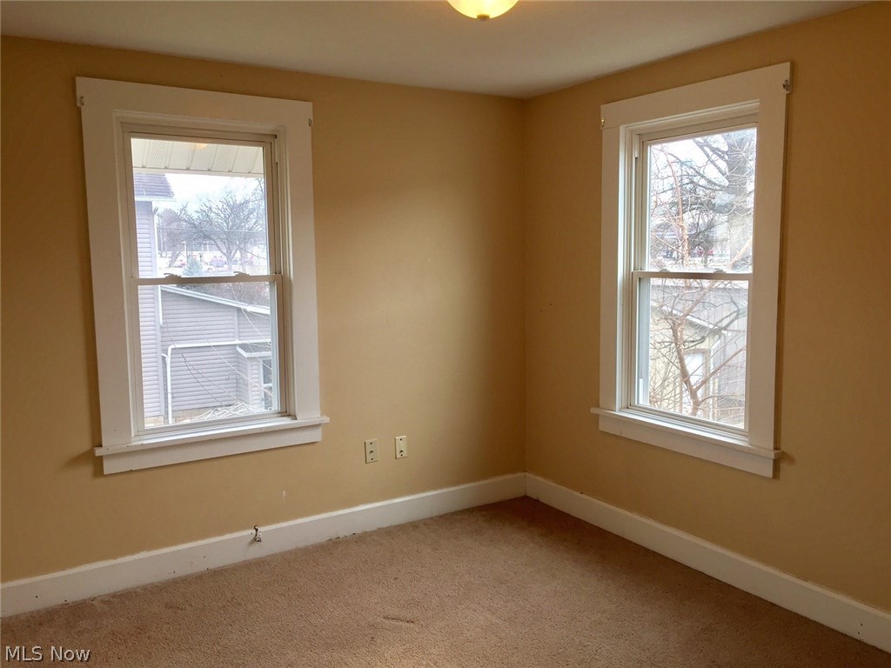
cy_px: 334
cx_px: 446
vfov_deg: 48.2
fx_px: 746
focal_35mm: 29
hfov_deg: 61.7
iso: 32
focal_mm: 4.15
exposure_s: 1/60
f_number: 2.2
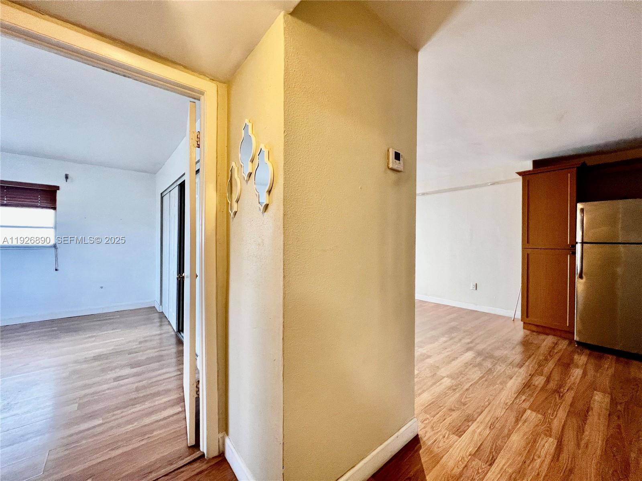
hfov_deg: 106.2
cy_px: 240
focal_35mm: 13
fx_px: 241
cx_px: 321
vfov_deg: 89.9
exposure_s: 1/120
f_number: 1.8
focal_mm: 1.57
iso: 200
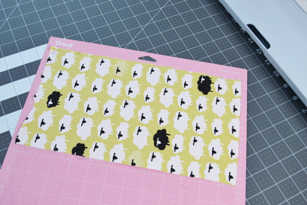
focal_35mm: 39
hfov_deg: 49.6
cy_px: 102
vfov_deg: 34.2
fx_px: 333
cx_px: 154
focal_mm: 26
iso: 400
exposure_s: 1/60
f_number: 5.6
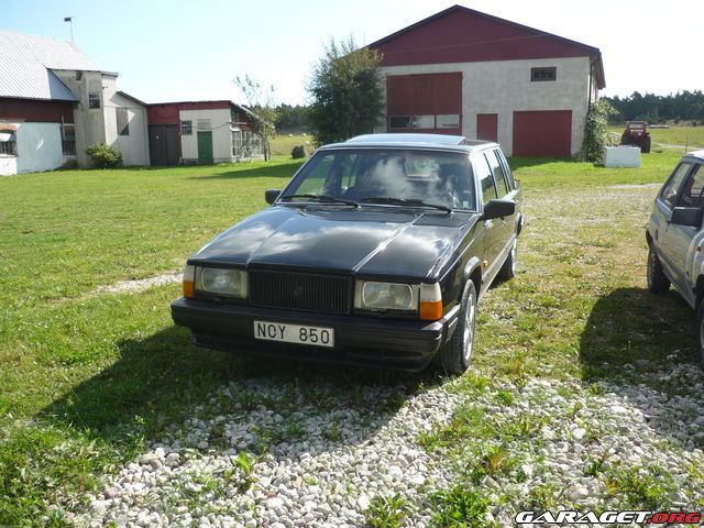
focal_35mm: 33
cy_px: 264
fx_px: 671
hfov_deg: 55.4
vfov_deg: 42.9
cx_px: 352
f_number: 2.8
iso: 100
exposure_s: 1/640
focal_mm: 5.5
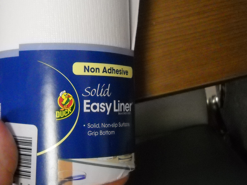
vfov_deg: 26.0
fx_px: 400
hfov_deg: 34.2
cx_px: 92
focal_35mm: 56
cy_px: 72
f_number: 3.1
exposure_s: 1/96
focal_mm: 6.72
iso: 800
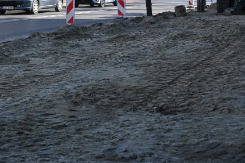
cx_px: 142
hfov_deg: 21.7
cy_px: 30
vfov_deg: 14.5
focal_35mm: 94
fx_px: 640
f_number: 5.6
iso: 110
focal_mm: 22
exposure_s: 1/250
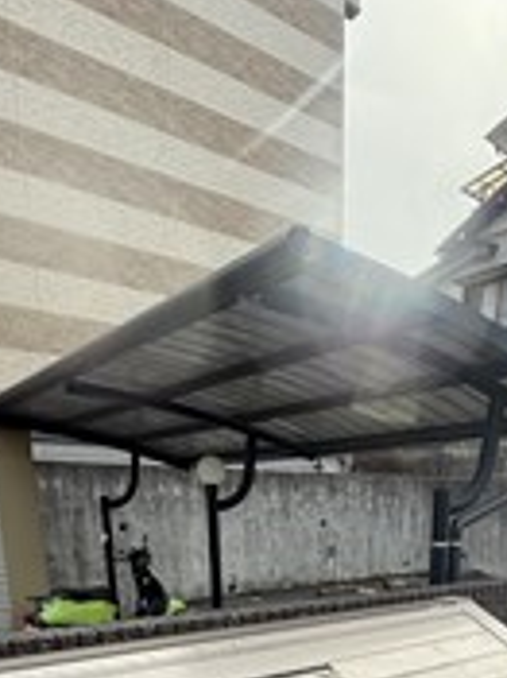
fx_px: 626
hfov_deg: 43.6
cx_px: 333
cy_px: 686
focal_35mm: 32
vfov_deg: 46.9
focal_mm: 2.22
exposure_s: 1/864
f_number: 2.2
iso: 50
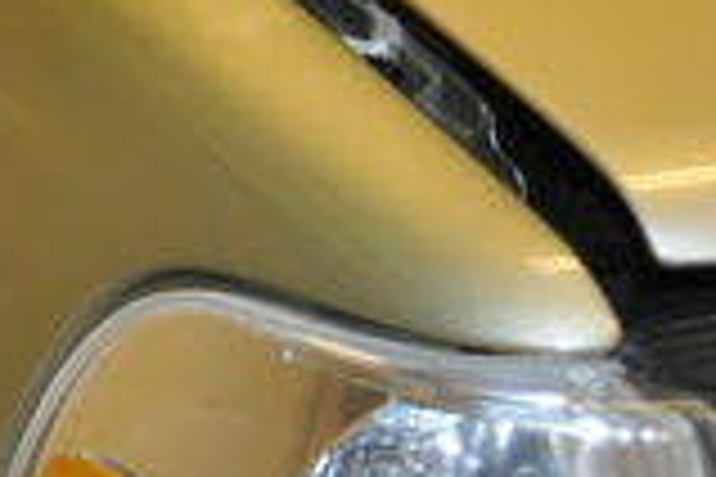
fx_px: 2884
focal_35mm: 145
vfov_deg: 9.4
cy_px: -25
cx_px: -347
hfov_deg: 13.4
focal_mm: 24
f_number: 4
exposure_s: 1/100
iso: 800
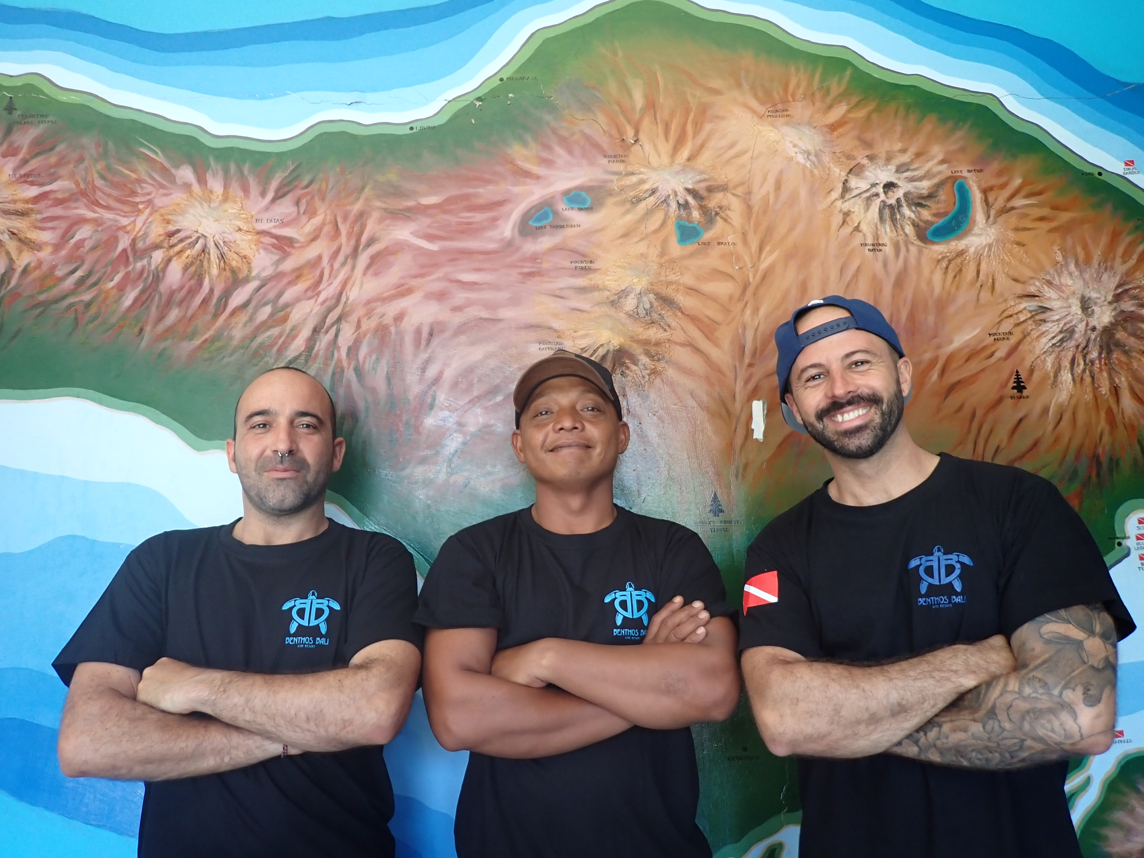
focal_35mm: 25
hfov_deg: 69.4
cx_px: 572
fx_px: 826
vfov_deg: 54.9
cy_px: 429
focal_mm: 4.5
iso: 200
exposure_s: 1/80
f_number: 2
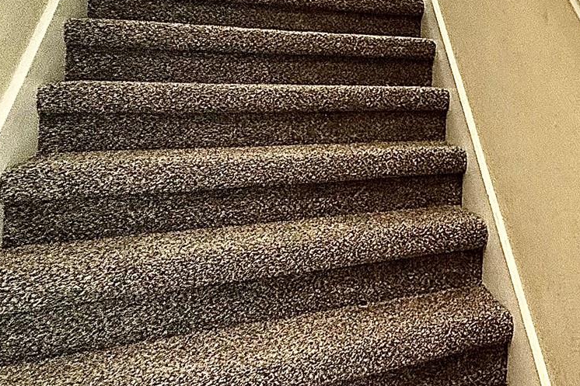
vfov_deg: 32.2
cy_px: 63
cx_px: 763
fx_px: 644
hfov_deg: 33.9
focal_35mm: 40
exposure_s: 1/120
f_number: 2.2
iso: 320
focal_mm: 2.22
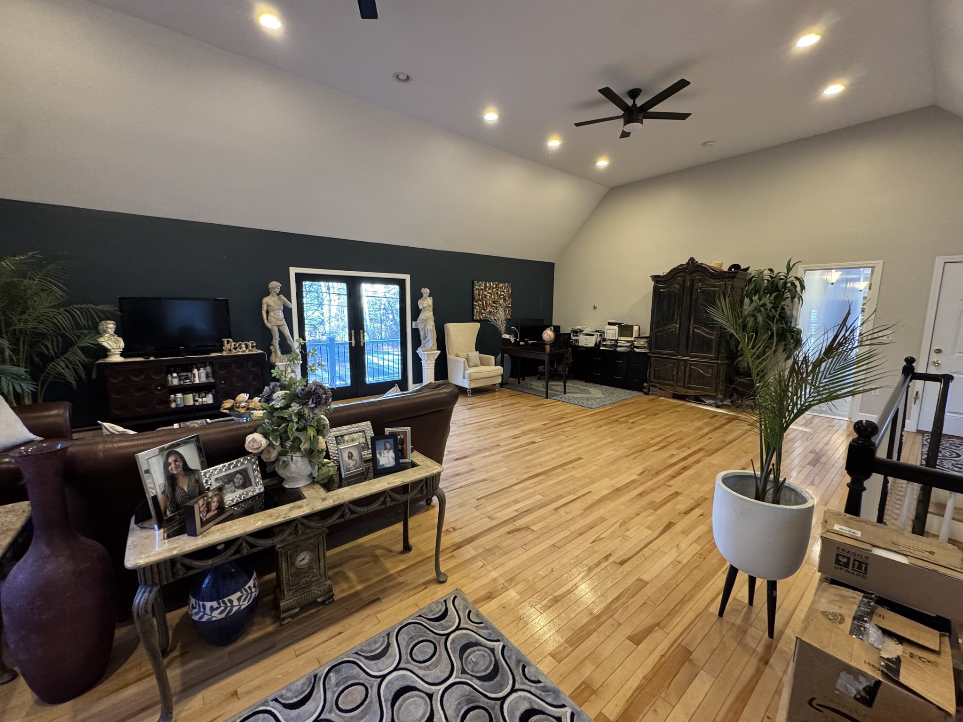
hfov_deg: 102.1
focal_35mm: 14
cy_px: 361
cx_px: 482
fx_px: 389
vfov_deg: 85.7
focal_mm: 2.22
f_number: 2.2
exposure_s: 1/60
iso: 500
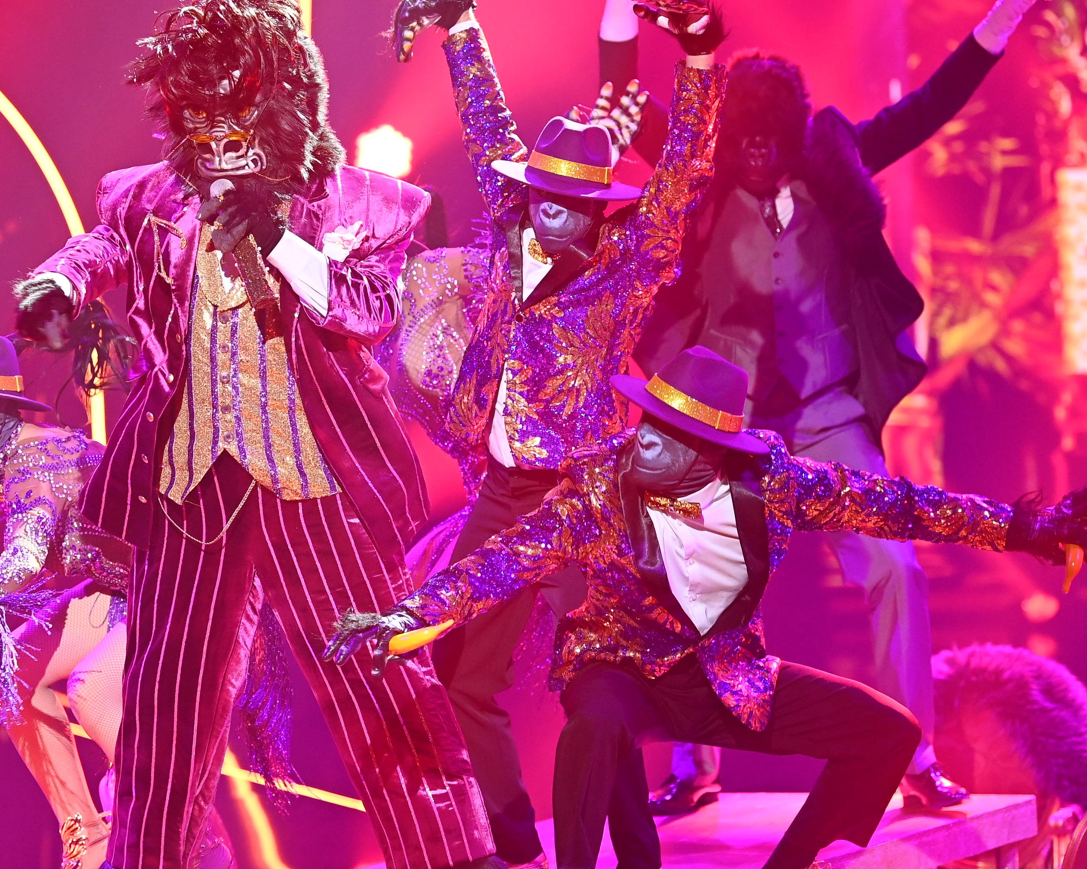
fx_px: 6080
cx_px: 396
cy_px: 467
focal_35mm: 189
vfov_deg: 8.2
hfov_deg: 10.2
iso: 3200
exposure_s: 1/500
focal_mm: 122
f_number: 2.8
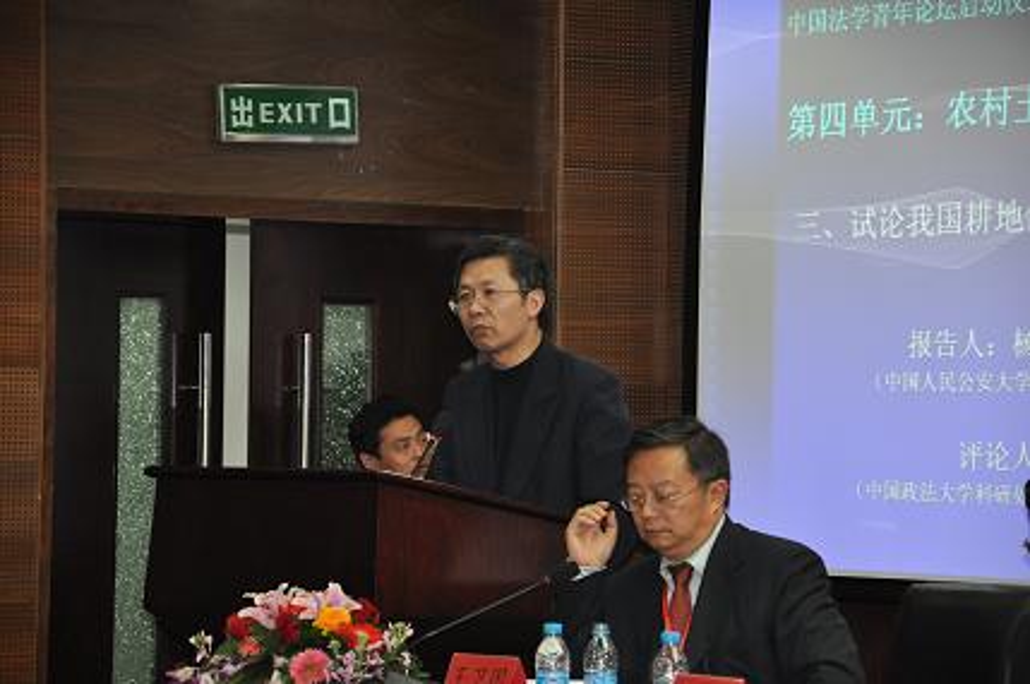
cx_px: 515
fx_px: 4501
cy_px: 342
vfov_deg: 8.7
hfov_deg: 13.1
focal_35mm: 158
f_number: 5.6
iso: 800
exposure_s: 1/60
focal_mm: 105
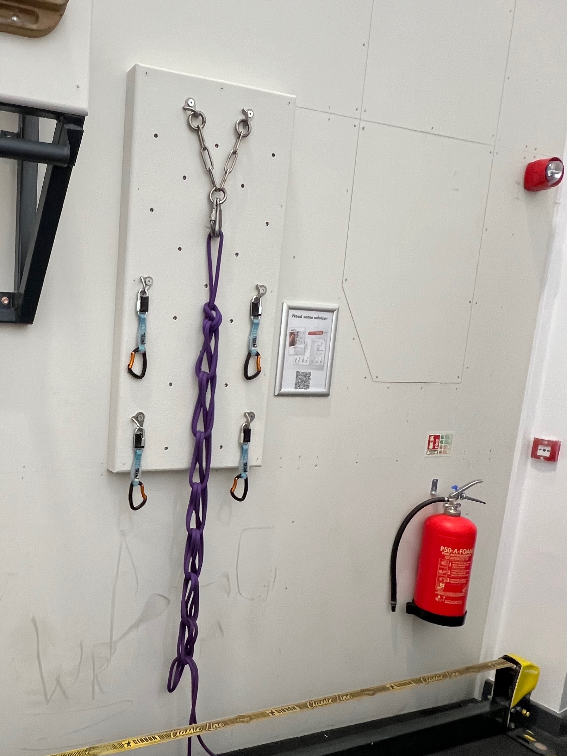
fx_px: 480
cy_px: 364
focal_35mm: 22
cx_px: 102
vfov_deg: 76.4
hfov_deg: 56.1
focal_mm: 1.57
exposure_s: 1/100
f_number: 1.8
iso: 160
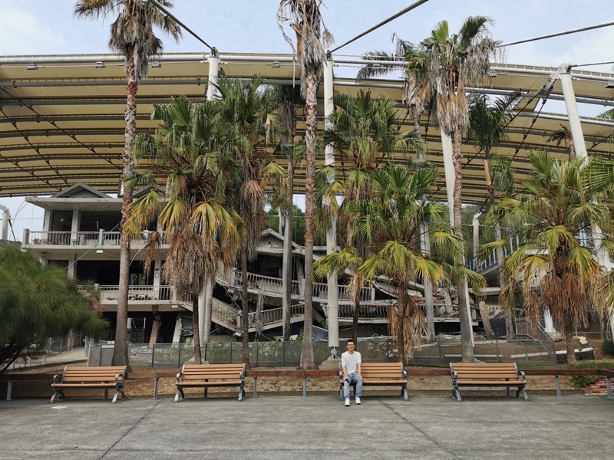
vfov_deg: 51.4
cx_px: 307
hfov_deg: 65.3
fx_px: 479
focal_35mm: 27
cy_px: 230
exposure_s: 1/1418
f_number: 1.6
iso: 50
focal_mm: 5.56
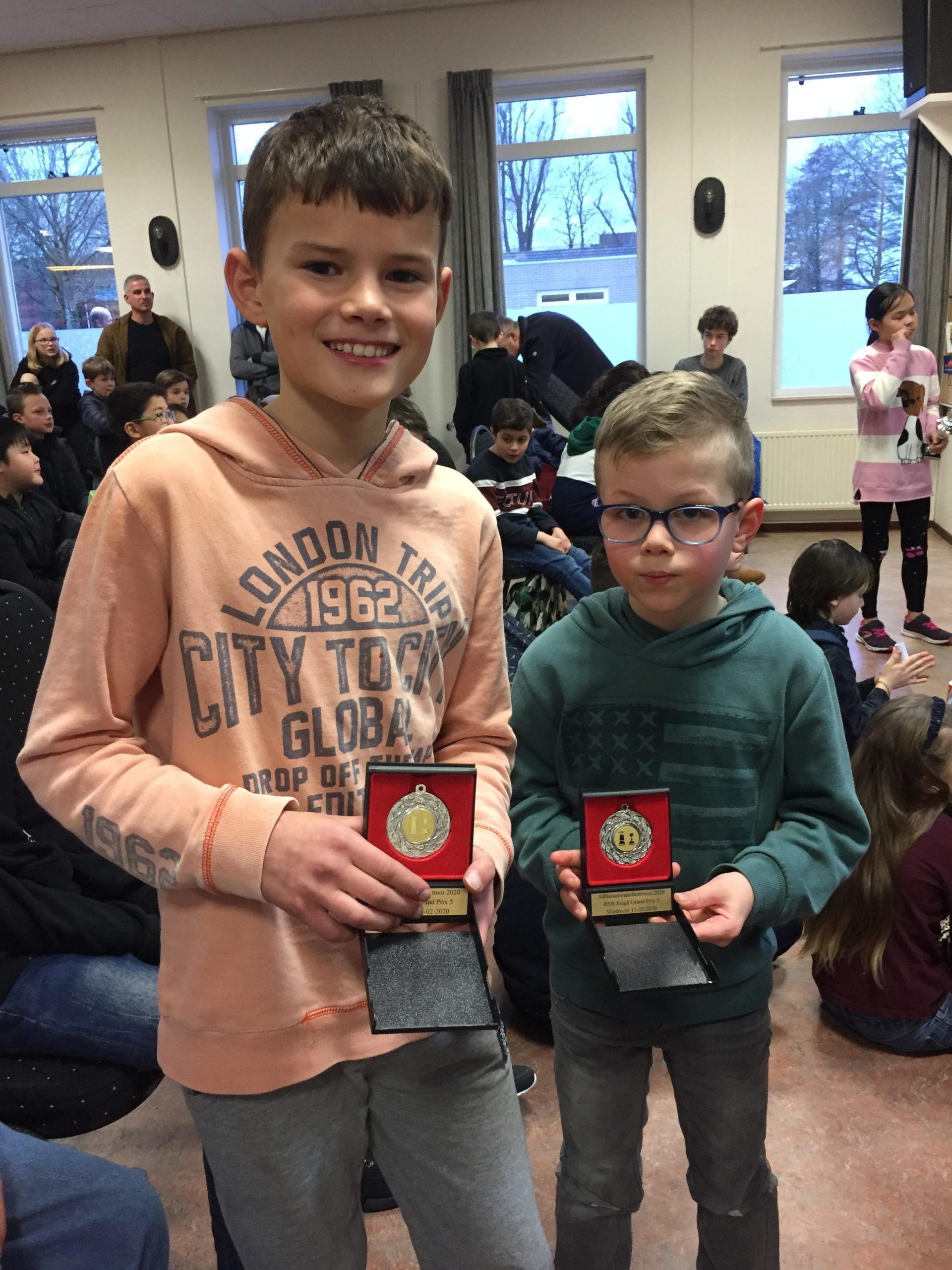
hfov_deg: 48.2
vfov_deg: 61.7
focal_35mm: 29
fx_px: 1063
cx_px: 476
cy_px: 635
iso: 200
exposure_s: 1/33
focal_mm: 4.15
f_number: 2.2
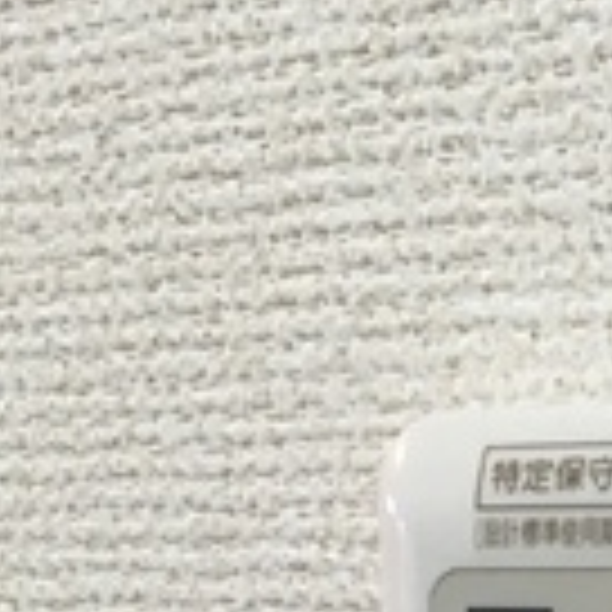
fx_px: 3020
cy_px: 1053
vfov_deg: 10.9
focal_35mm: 151
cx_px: 860
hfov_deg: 11.2
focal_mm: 4.15
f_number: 2.2
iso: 64
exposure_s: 1/30
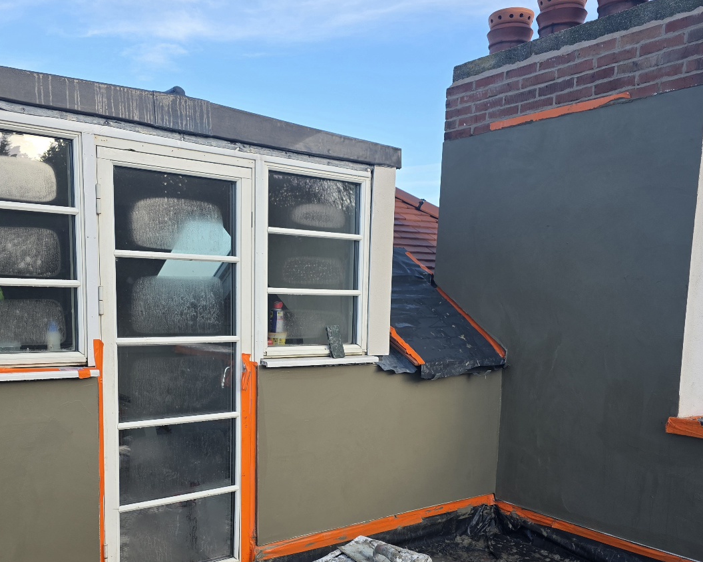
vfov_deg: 42.5
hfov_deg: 52.7
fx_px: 707
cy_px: 394
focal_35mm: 34
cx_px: 310
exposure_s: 1/1250
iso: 80
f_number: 1.7
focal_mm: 6.3
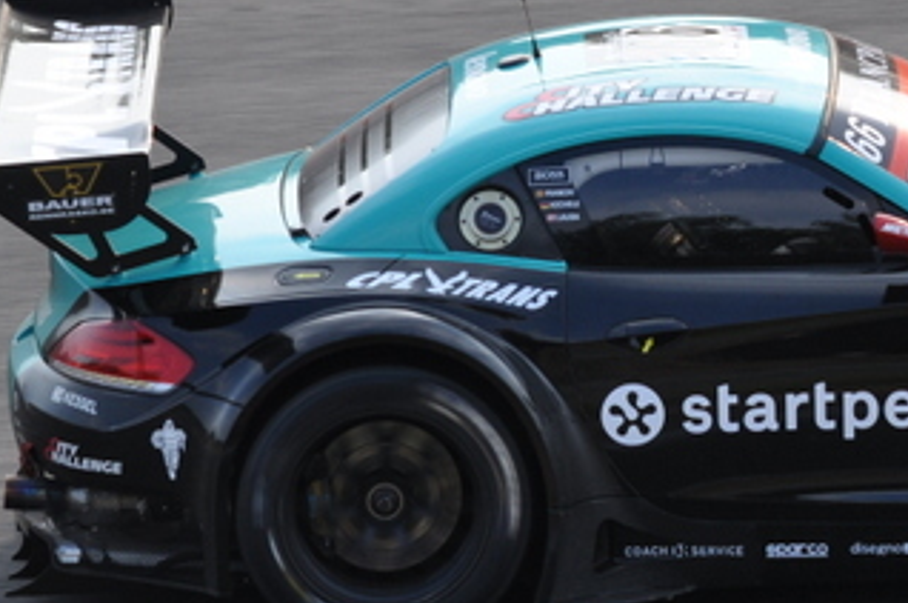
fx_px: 11030
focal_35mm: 438
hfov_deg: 4.7
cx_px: 922
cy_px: 186
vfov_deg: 3.1
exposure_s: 1/320
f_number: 9
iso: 320
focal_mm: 116
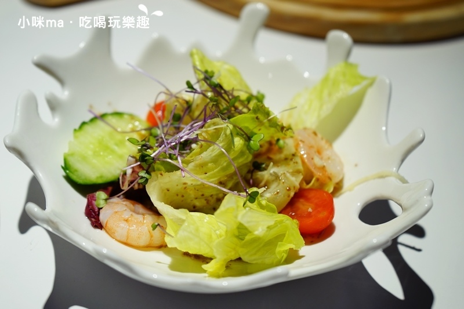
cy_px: 154
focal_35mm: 52
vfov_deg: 26.0
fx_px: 670
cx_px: 232
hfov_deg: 38.2
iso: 250
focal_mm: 52
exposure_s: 1/60
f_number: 5
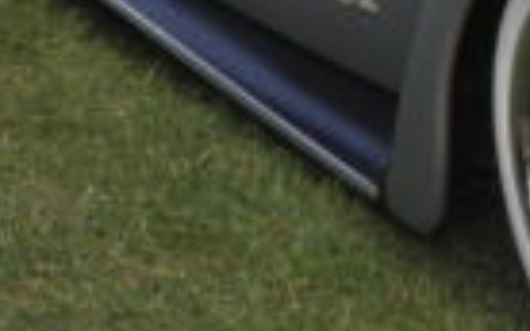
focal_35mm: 211
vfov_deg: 6.2
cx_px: 979
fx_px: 3045
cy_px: -31
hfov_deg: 9.4
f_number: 3.4
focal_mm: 7.6
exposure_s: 1/250
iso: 64
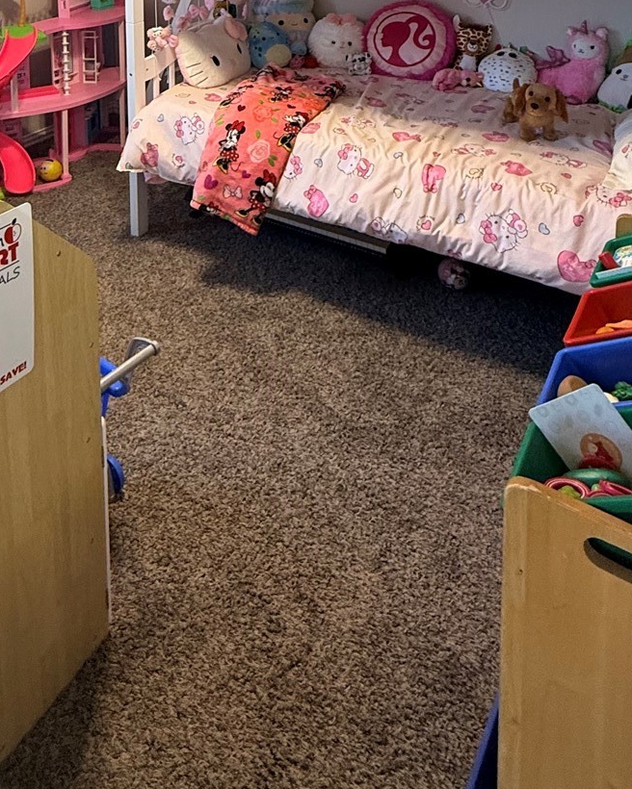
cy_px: -40
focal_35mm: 32
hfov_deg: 44.7
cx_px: 179
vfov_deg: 44.9
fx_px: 748
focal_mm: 2.22
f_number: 2.2
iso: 200
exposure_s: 1/60
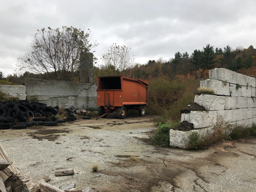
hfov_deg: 63.4
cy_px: 96
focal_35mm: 28
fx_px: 207
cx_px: 128
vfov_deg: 49.7
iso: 20
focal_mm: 3.99
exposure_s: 1/258
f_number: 1.8
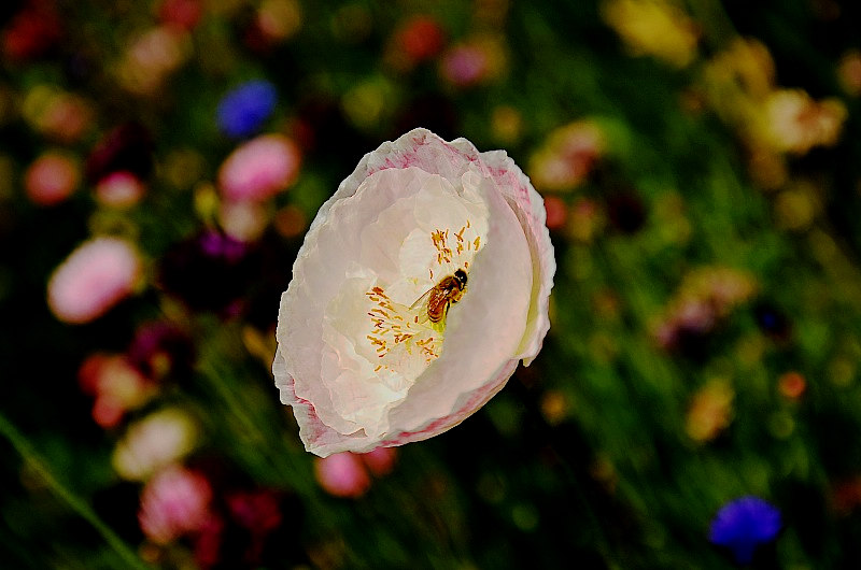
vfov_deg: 18.1
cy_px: 285
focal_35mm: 75
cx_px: 430
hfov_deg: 27.0
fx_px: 1790
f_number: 3.5
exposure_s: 1/800
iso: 100
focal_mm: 50
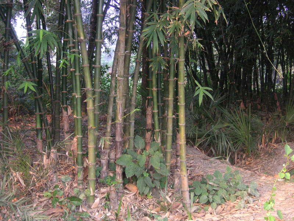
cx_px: 147
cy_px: 110
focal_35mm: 58
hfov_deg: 33.2
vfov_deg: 25.2
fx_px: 493
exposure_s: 1/60
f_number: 3.7
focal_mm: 9.6
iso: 160
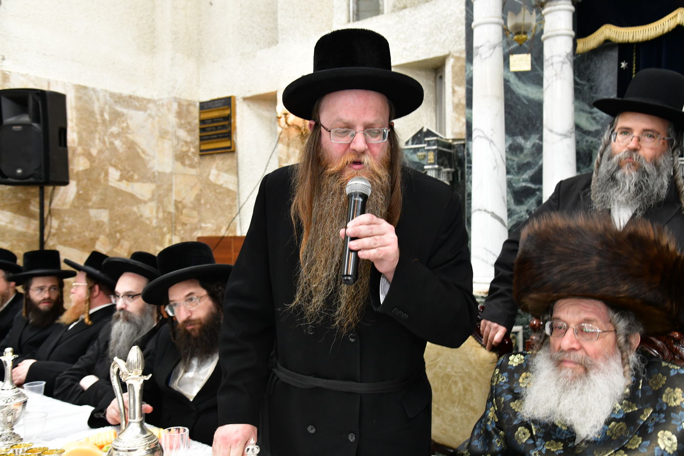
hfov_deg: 55.8
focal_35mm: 34
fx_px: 646
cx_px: 342
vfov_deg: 38.9
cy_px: 228
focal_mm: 34
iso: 2000
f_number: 5.6
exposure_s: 1/100
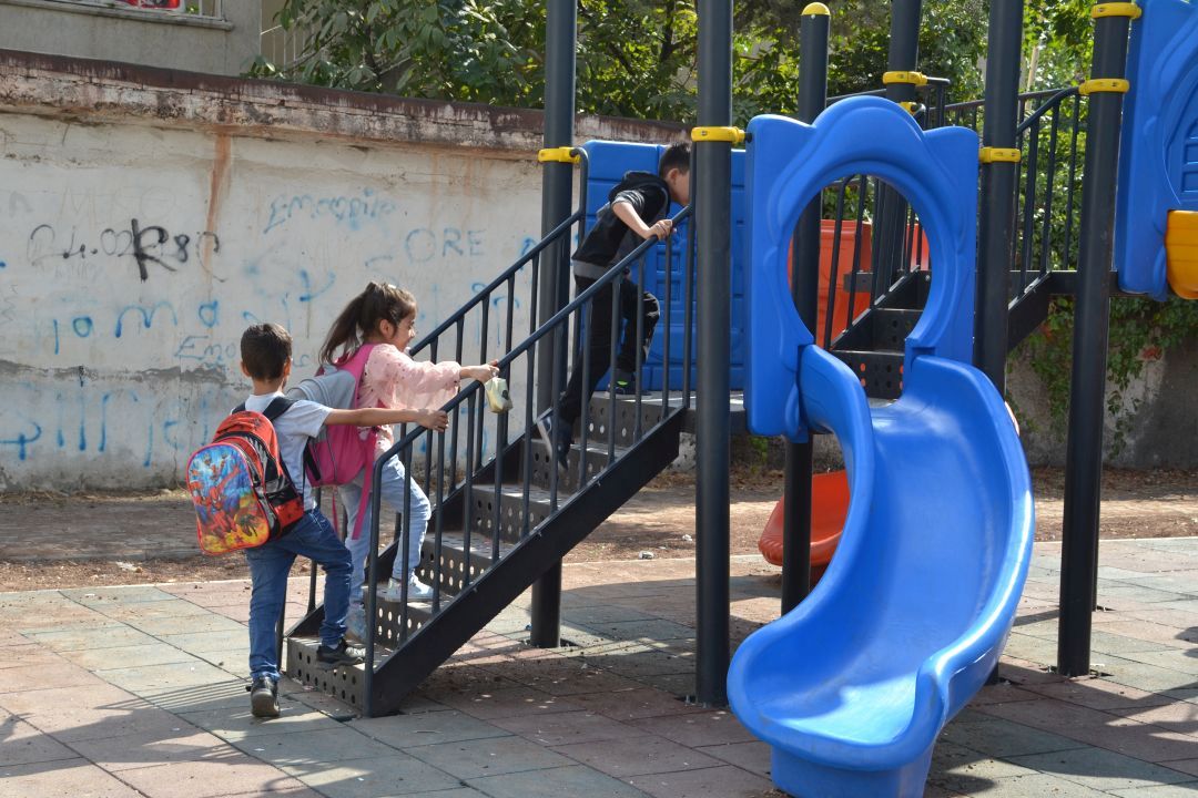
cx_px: 599
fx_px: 1997
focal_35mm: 60
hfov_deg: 33.4
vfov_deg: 22.6
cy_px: 399
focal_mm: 40
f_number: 5.6
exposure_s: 1/125
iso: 110
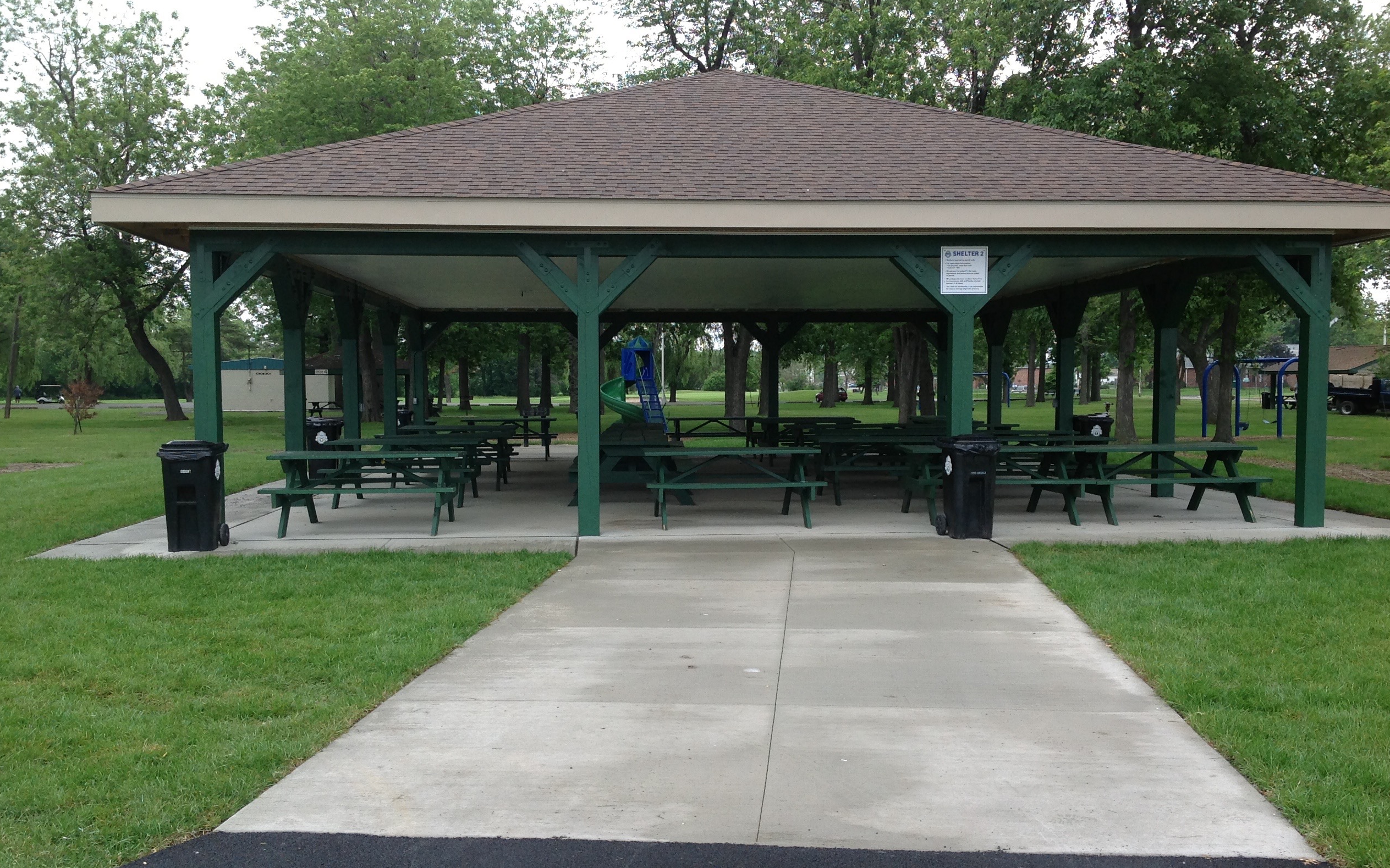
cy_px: 461
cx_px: 701
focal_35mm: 38
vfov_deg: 33.6
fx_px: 1439
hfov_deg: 51.5
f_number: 2.4
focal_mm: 4.28
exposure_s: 1/329
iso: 50
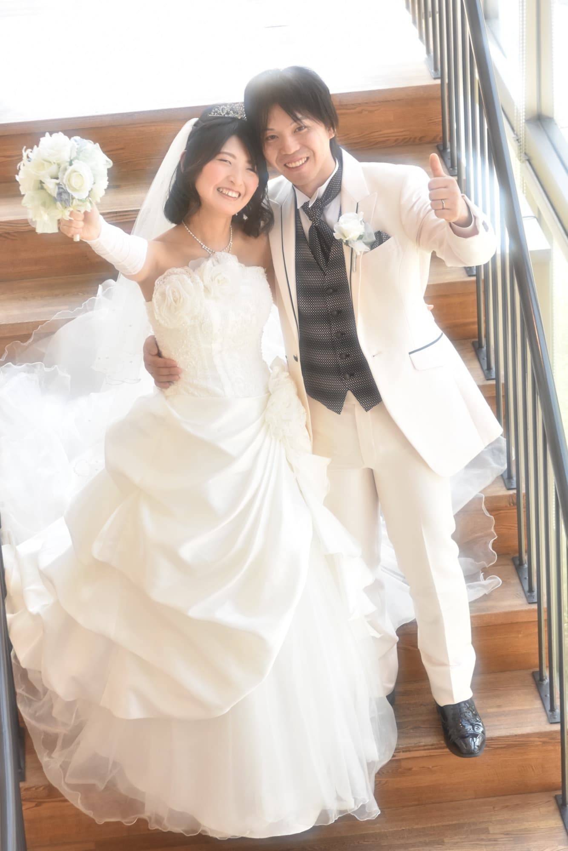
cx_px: 284
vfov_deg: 19.5
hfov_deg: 13.0
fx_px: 2484
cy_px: 426
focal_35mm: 105
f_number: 5.6
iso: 1000
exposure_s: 1/125
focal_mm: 70
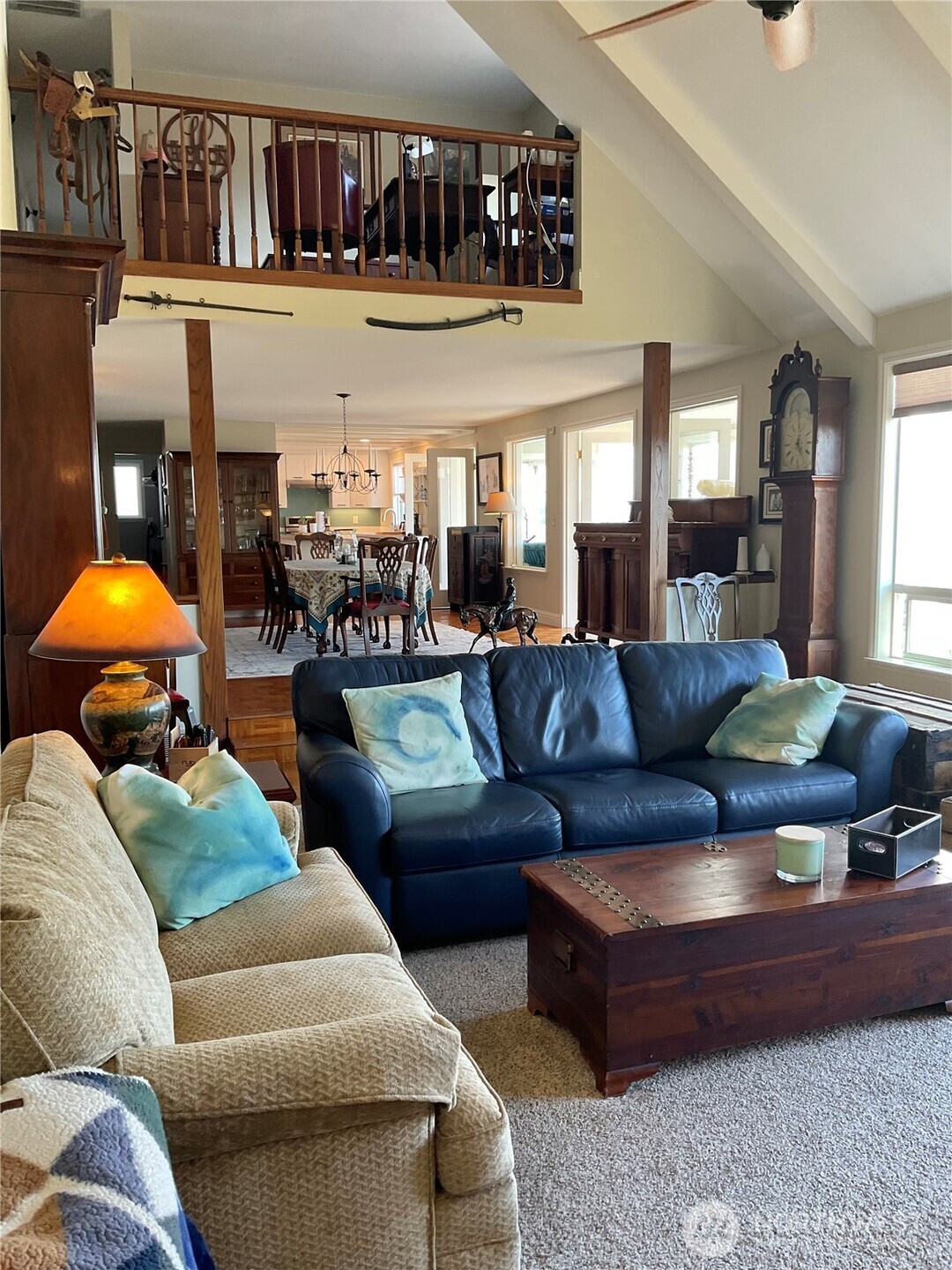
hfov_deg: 48.2
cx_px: 476
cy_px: 635
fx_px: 1063
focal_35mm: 29
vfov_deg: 61.7
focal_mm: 3
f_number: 1.8
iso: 64
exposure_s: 1/60
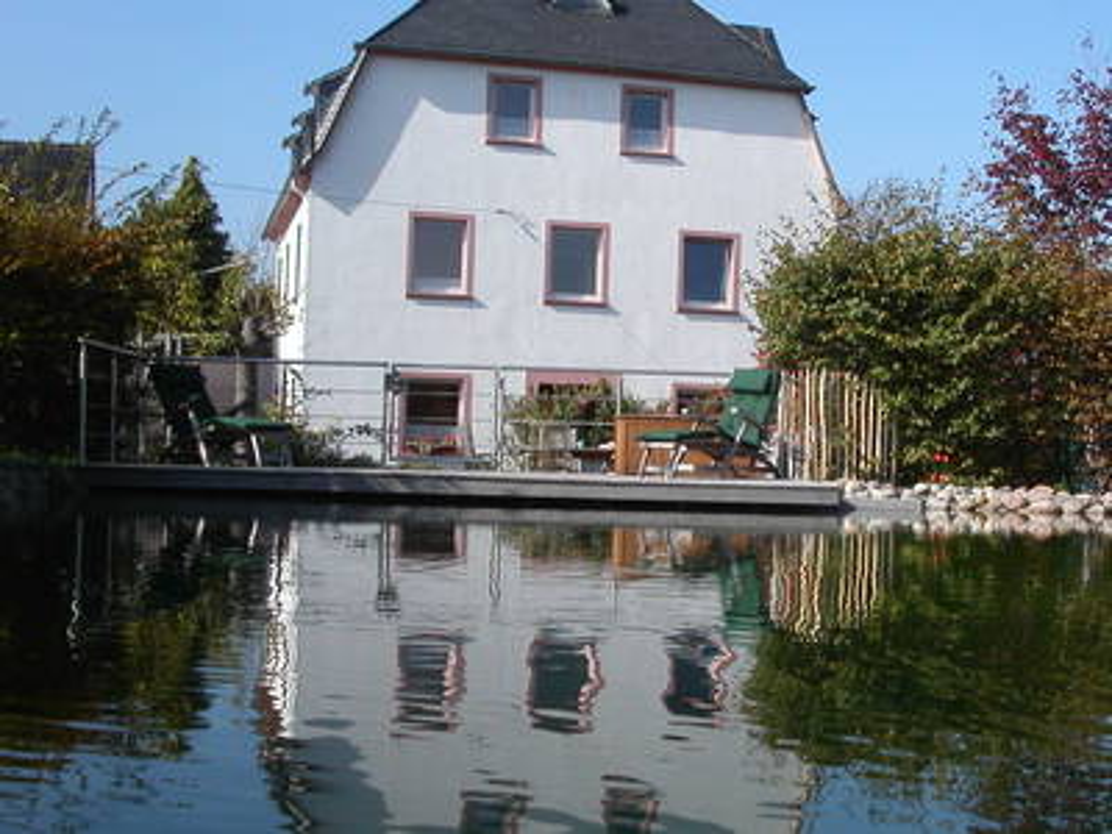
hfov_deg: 49.0
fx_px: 1221
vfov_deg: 37.7
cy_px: 417
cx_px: 556
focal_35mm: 38
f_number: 8
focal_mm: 7.8
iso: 100
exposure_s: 1/250
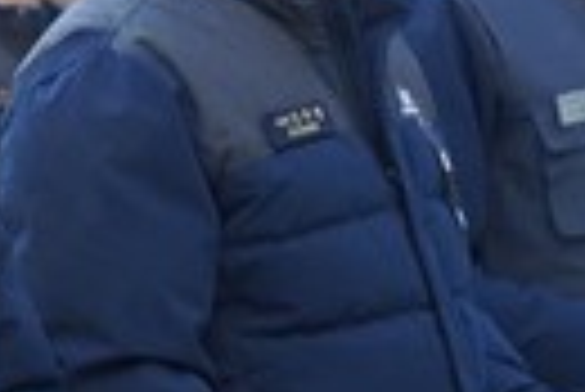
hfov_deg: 9.7
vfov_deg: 6.4
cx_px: 140
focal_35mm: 212
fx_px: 3456
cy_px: -95
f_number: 4
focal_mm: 46.1
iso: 640
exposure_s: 1/160
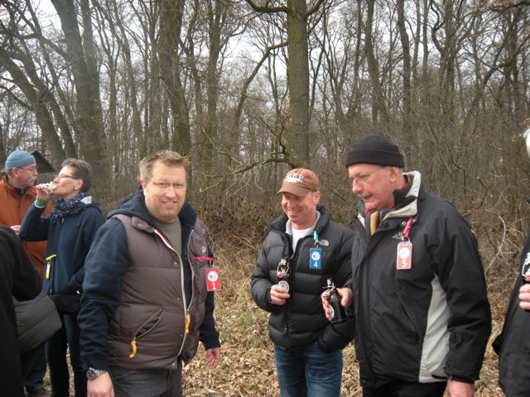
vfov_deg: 40.7
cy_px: 198
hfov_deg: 52.6
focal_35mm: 35
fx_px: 536
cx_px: 265
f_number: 3.8
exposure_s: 1/161
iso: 89
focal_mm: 5.9
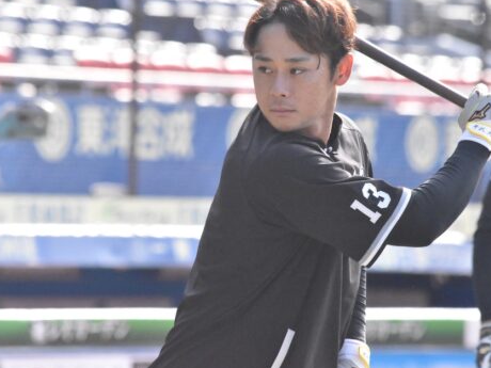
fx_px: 7518
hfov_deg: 3.7
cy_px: 174
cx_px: 275
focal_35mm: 530
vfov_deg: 2.8
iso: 10000
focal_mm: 300
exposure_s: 1/4000
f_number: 10
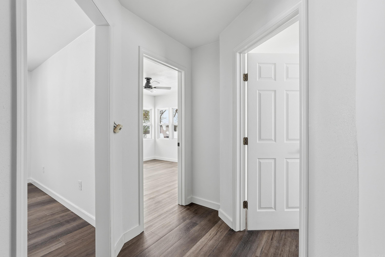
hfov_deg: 94.9
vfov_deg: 72.1
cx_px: 192
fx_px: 177
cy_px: 128
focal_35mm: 16
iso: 250
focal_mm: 16.5
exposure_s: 1/30
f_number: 9
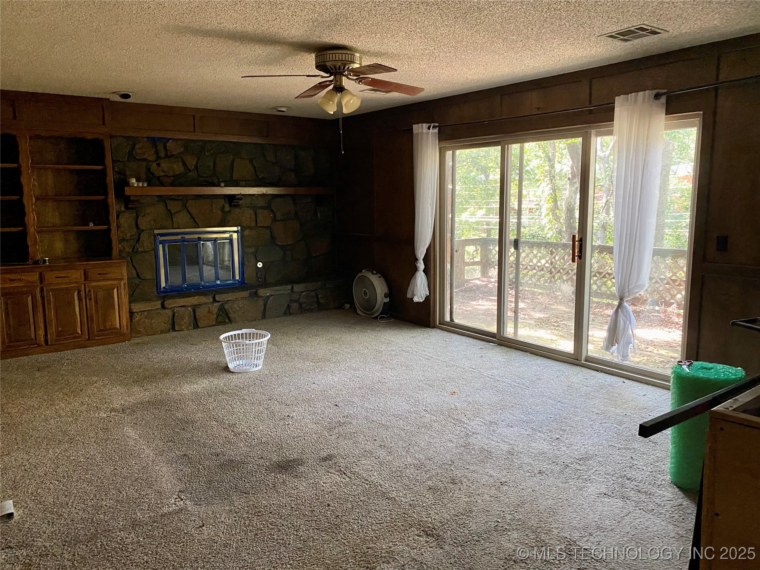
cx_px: 380
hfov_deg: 67.3
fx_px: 571
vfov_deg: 53.1
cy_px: 285
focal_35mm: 26
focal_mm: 4.25
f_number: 1.8
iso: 500
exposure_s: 1/49
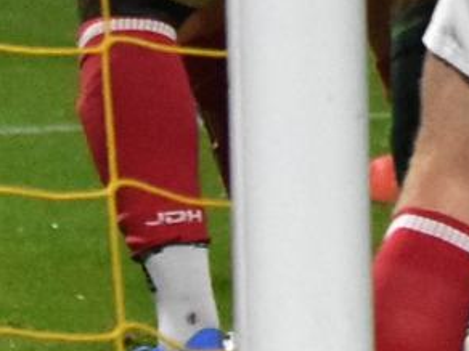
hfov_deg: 3.0
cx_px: 22
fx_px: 8983
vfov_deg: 2.2
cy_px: -389
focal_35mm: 663
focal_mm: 70
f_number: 2.8
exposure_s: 1/640
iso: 3200
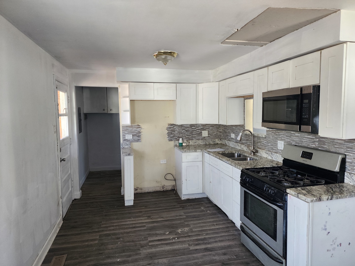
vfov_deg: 58.9
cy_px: 133
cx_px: 178
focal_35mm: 23
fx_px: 236
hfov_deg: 73.9
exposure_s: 1/120
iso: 200
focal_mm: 6.4
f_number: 1.8
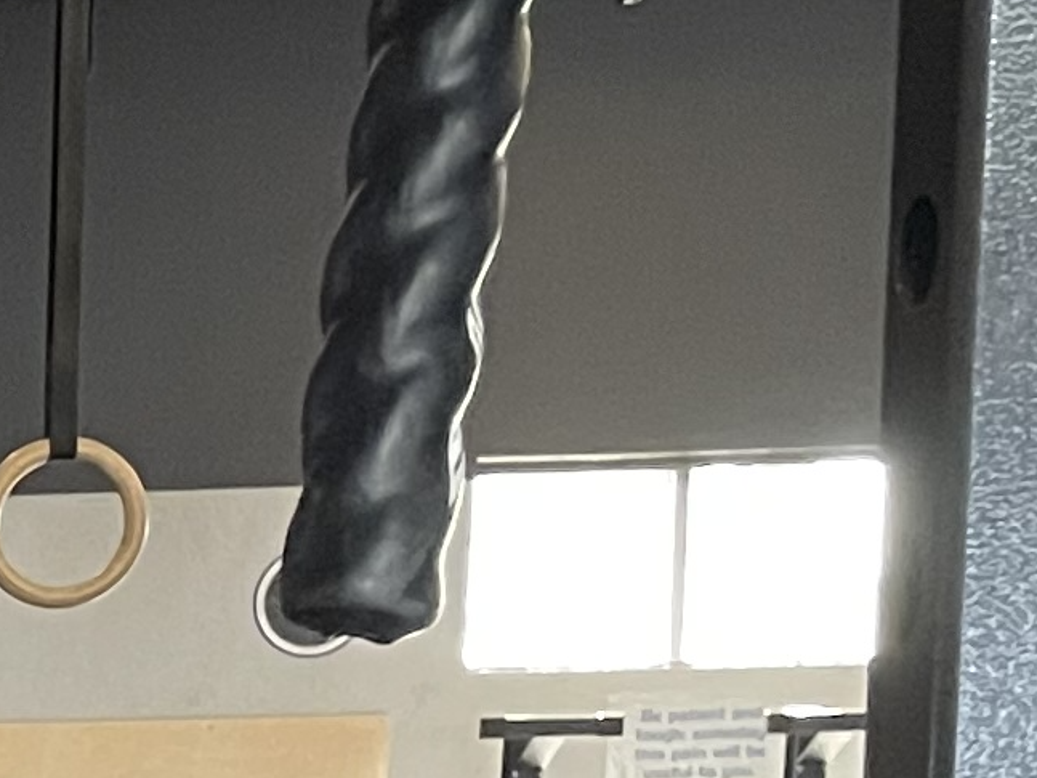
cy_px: 1720
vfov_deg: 8.5
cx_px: -1457
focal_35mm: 162
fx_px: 4852
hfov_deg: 10.5
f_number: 1.6
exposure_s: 1/40
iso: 500
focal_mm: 4.2
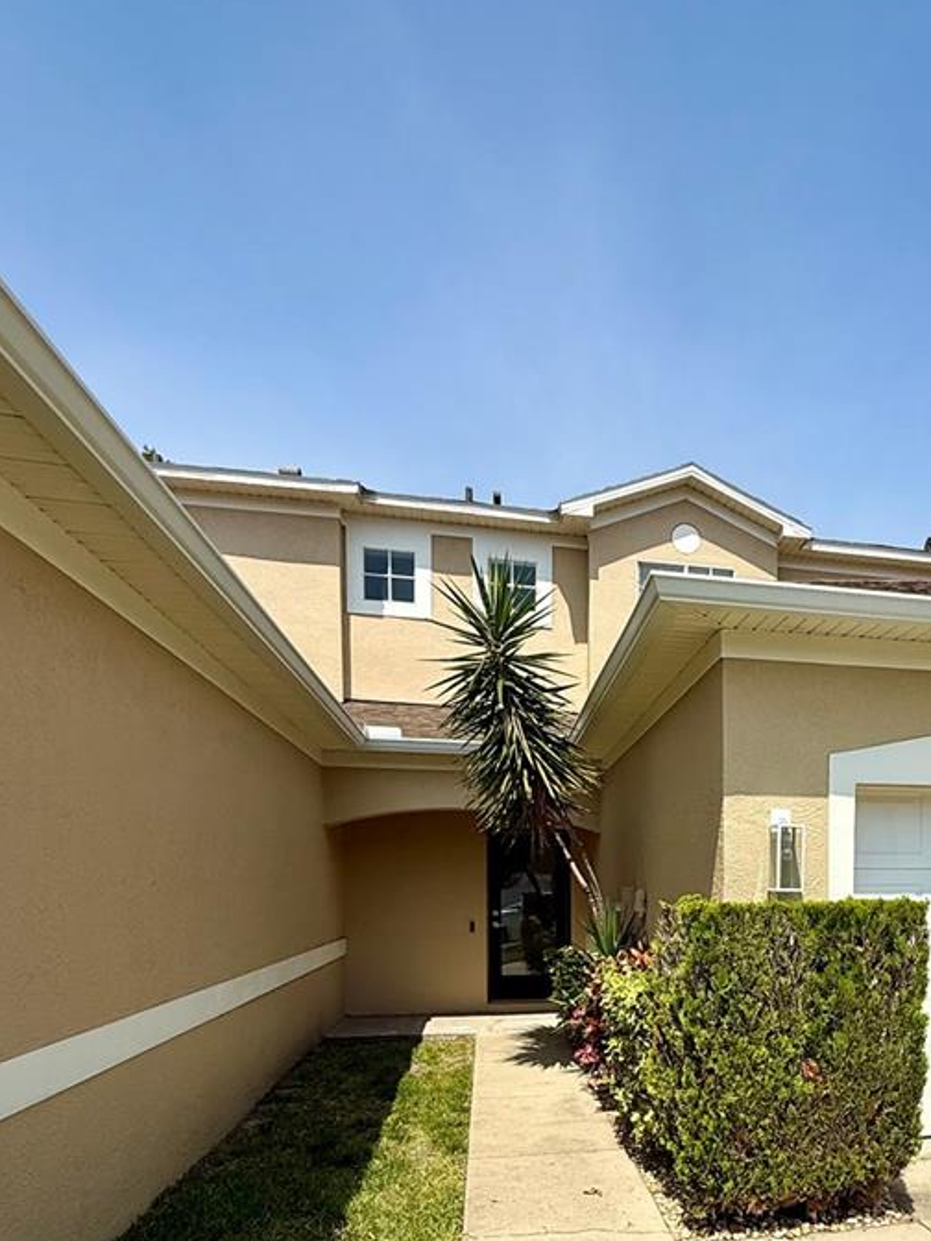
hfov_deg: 52.2
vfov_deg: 65.4
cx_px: 709
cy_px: 922
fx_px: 897
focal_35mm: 25
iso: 50
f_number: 2.2
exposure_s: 1/2717
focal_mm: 2.22
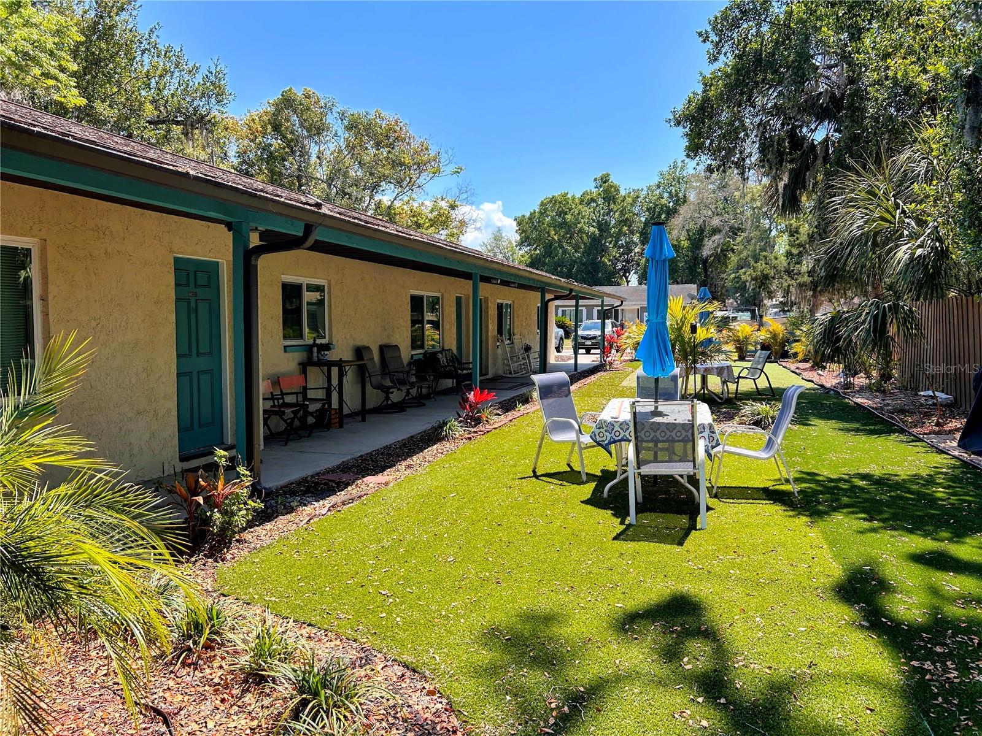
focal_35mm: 26
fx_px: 738
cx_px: 491
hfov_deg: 67.3
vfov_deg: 53.1
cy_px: 368
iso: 50
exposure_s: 1/1669
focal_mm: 5.7
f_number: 1.5
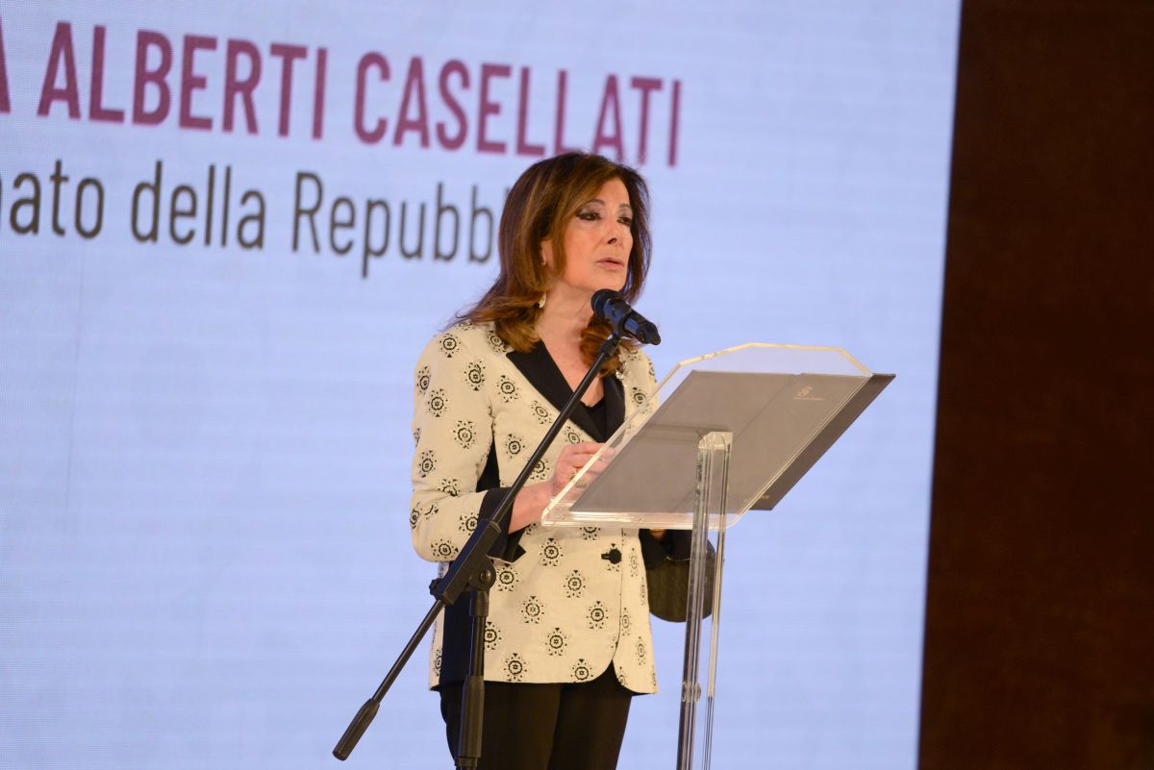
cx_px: 577
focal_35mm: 200
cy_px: 385
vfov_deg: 6.9
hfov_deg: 10.3
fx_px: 6413
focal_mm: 200
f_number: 4
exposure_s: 1/125
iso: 1000
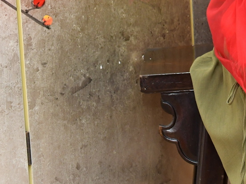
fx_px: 1038
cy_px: -140
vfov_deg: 9.7
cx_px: 495
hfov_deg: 12.0
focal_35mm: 146
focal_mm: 35
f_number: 4.5
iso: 1000
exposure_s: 1/200
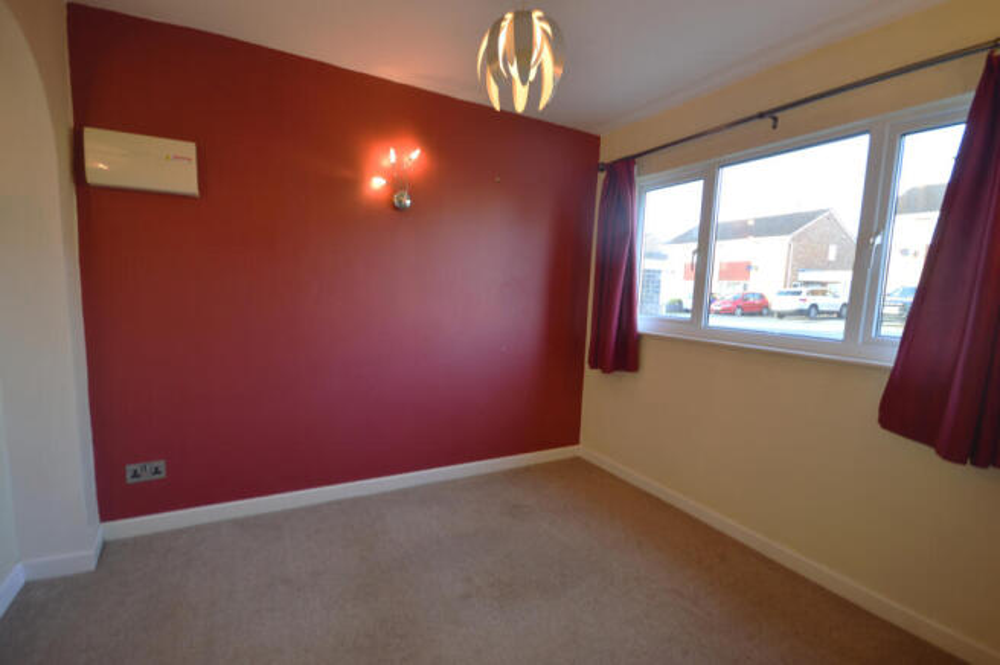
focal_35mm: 15
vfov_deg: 77.2
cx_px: 500
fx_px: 416
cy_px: 332
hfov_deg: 100.4
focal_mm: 10
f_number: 4
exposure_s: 1/15
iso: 100
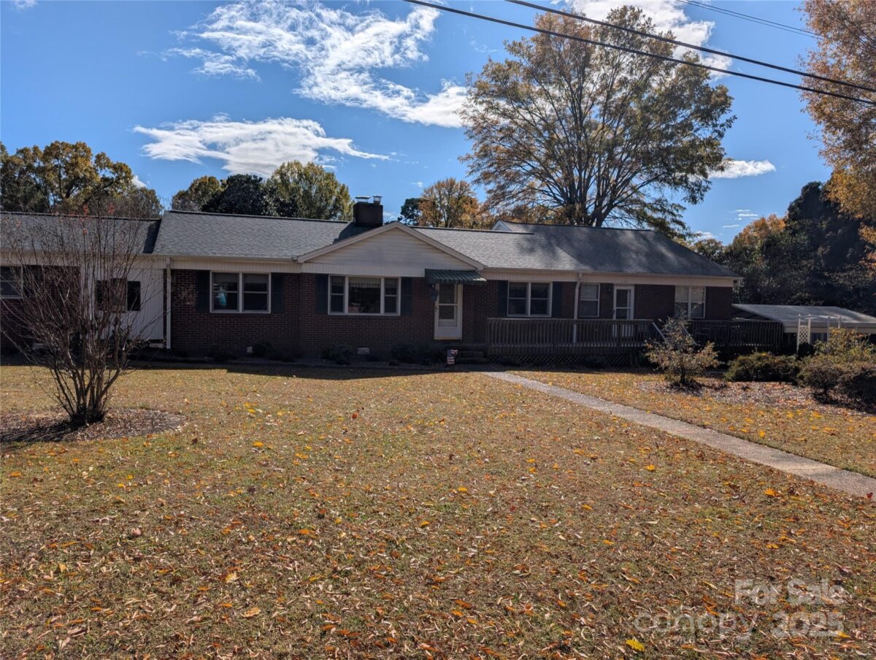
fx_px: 608
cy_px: 330
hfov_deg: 71.5
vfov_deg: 57.0
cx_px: 438
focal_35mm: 24
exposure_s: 1/3311
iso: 21
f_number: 1.68
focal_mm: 6.9
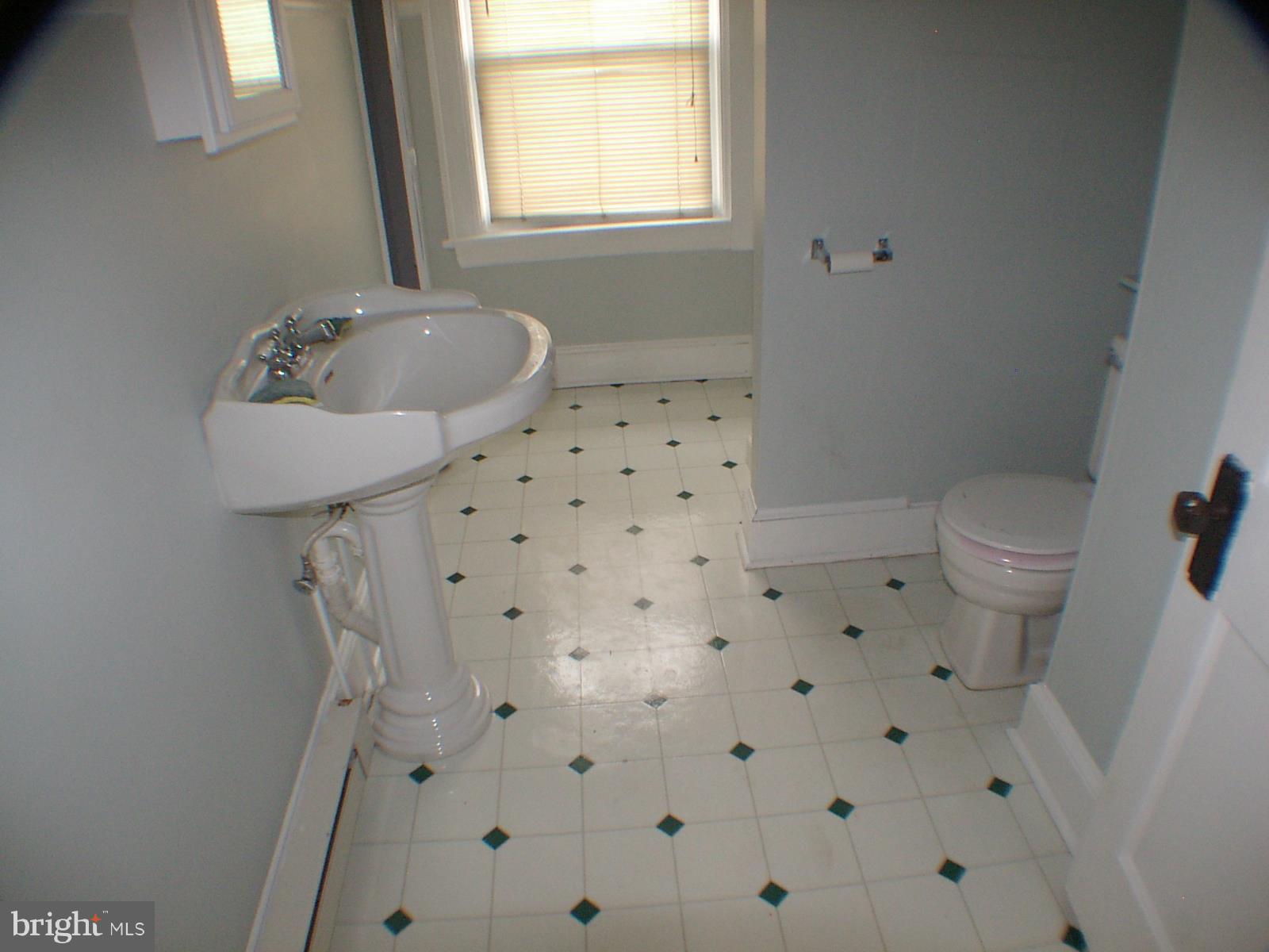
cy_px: 476
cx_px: 634
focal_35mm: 37
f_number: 2.9
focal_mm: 5.8
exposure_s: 1/30
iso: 200
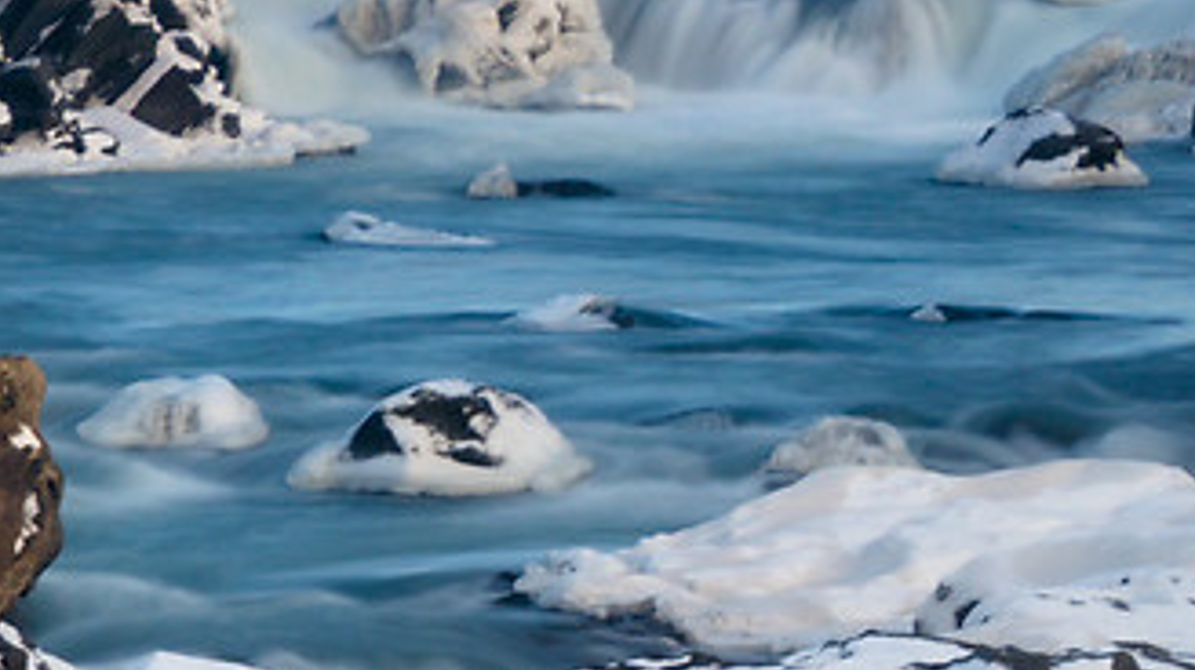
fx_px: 12381
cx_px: -2339
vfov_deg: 3.0
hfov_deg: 5.2
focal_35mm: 391
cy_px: 2327
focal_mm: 51
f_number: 11
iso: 50
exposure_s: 2.5
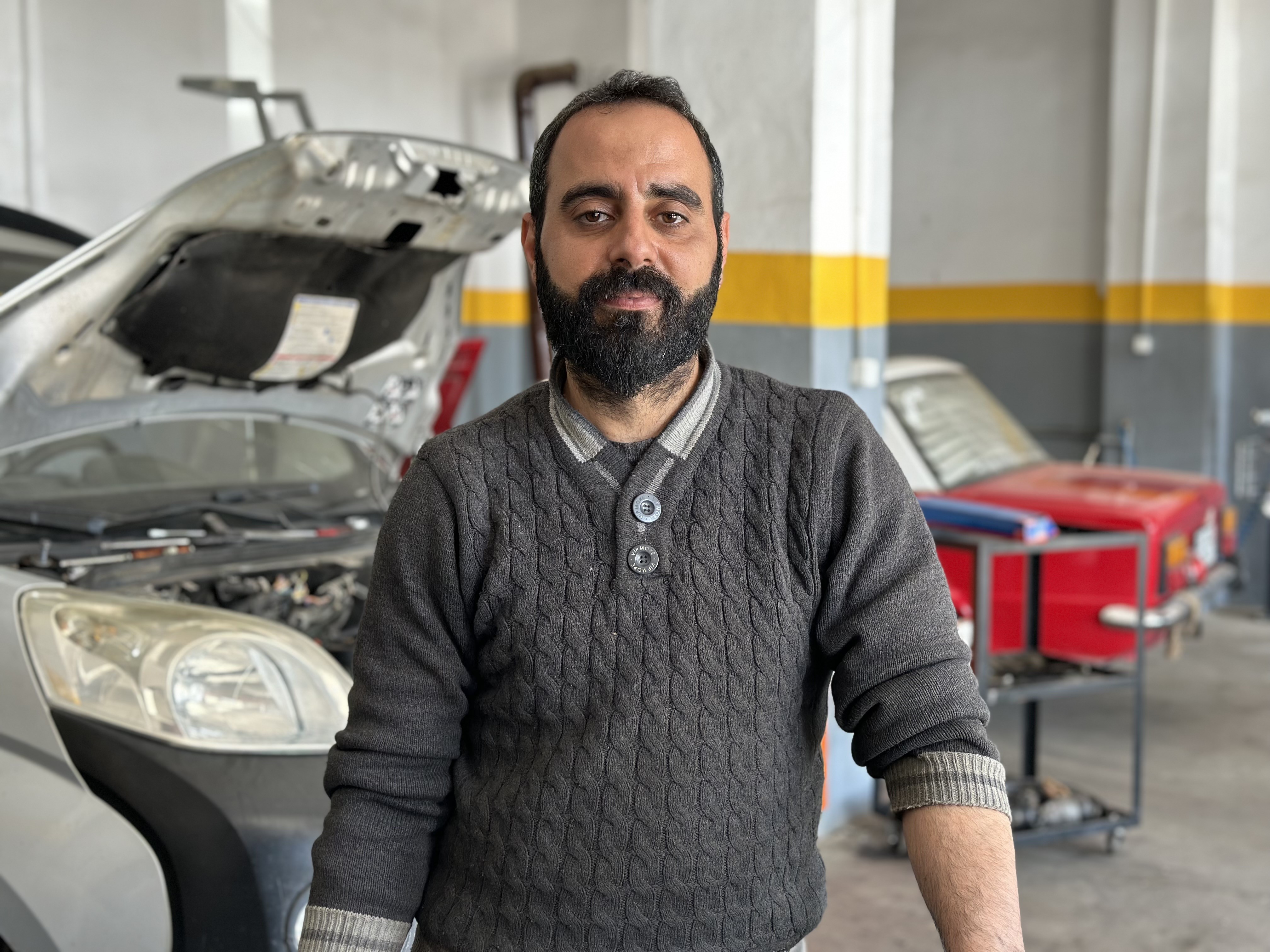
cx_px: 635
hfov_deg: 39.7
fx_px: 1761
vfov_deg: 30.3
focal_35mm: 48
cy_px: 476
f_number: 1.78
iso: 125
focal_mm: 6.86
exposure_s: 1/121
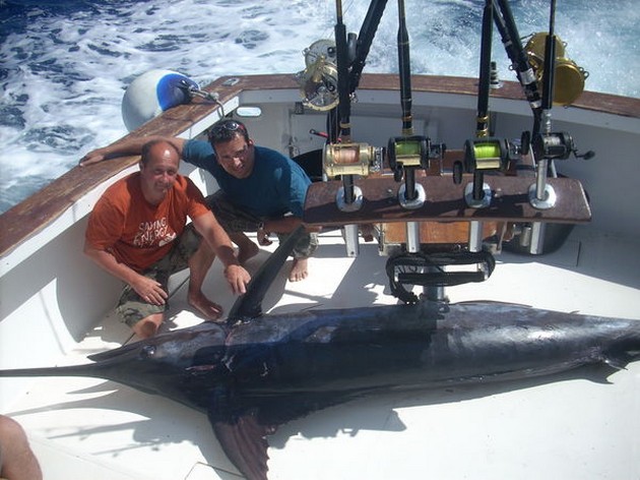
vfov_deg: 38.6
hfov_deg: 50.2
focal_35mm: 37
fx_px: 684
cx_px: 320
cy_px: 240
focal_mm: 6.2
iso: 64
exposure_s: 1/420
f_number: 5.6
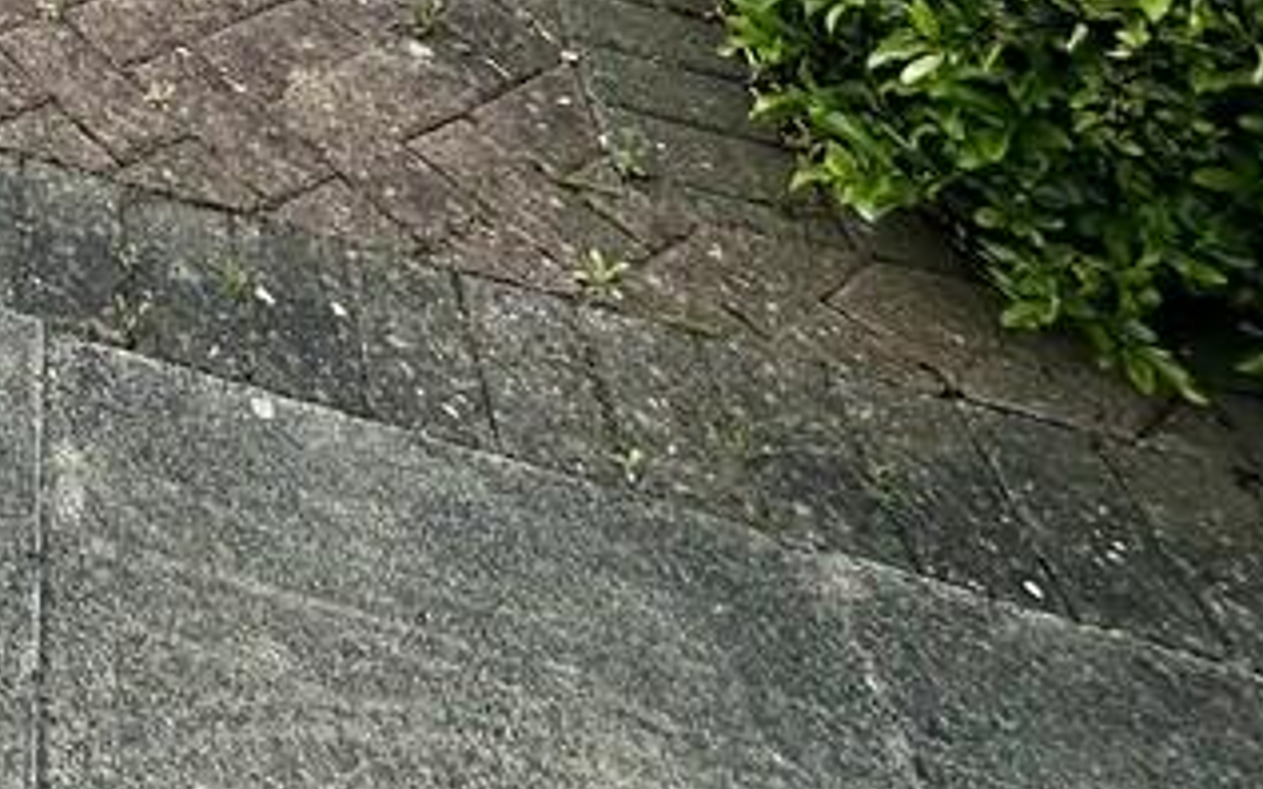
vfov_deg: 18.8
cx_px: -526
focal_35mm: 48
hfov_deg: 29.6
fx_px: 1652
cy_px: -721
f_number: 2.2
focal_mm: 2.22
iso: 50
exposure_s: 1/1182
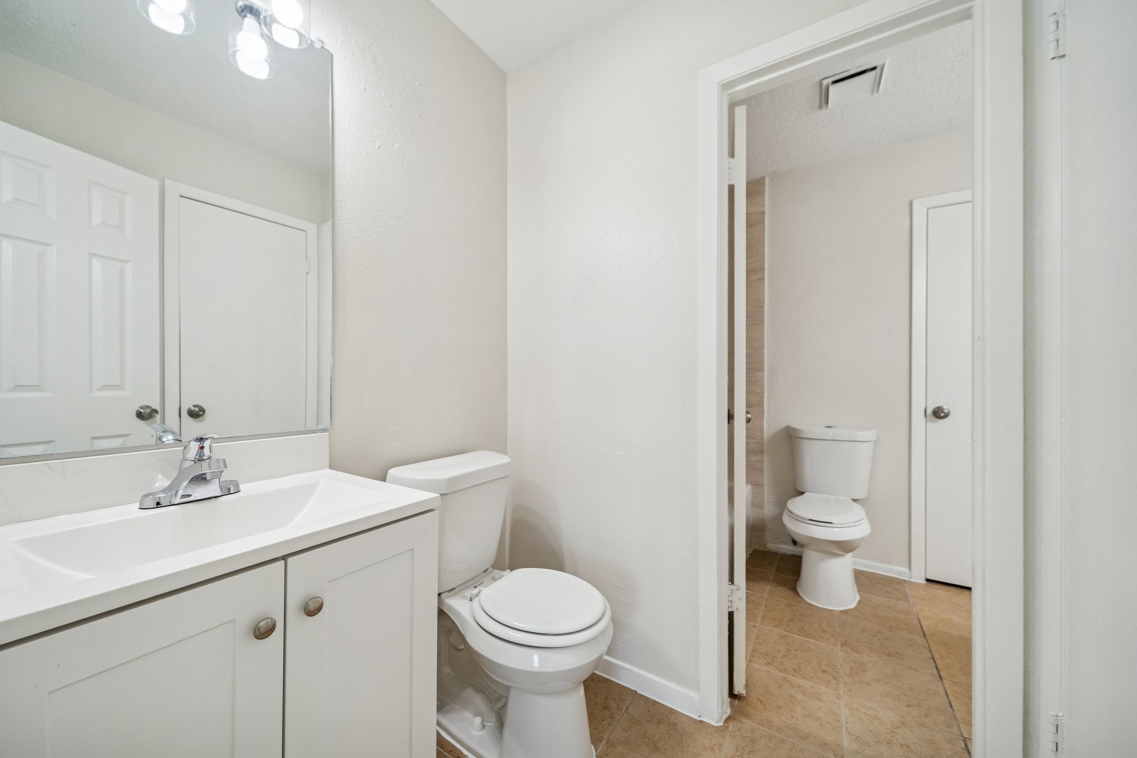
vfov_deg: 85.4
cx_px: 568
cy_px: 379
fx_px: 411
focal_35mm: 13
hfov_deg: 108.3
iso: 640
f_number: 8
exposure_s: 1/60
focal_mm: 13
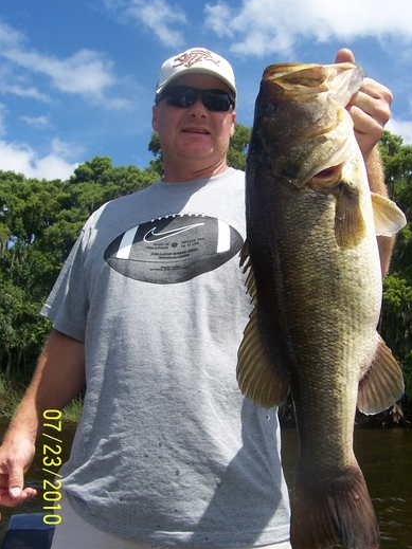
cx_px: 211
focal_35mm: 38
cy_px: 273
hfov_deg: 37.7
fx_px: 603
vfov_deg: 49.0
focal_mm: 5.6
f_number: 5.6
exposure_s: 1/500
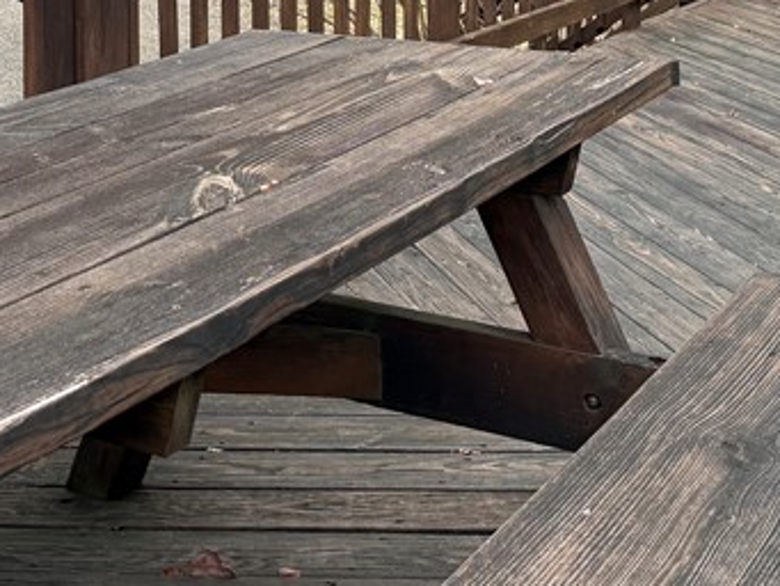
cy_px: -211
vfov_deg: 18.7
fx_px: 1623
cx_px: 309
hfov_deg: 27.0
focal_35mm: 72
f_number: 1.78
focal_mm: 6.76
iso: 100
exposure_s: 1/464
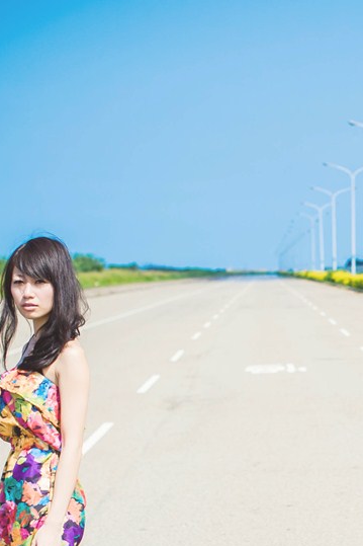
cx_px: 418
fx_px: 2104
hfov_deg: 9.7
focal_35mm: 139
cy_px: 360
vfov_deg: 14.7
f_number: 3.2
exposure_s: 1/6400
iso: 250
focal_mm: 50
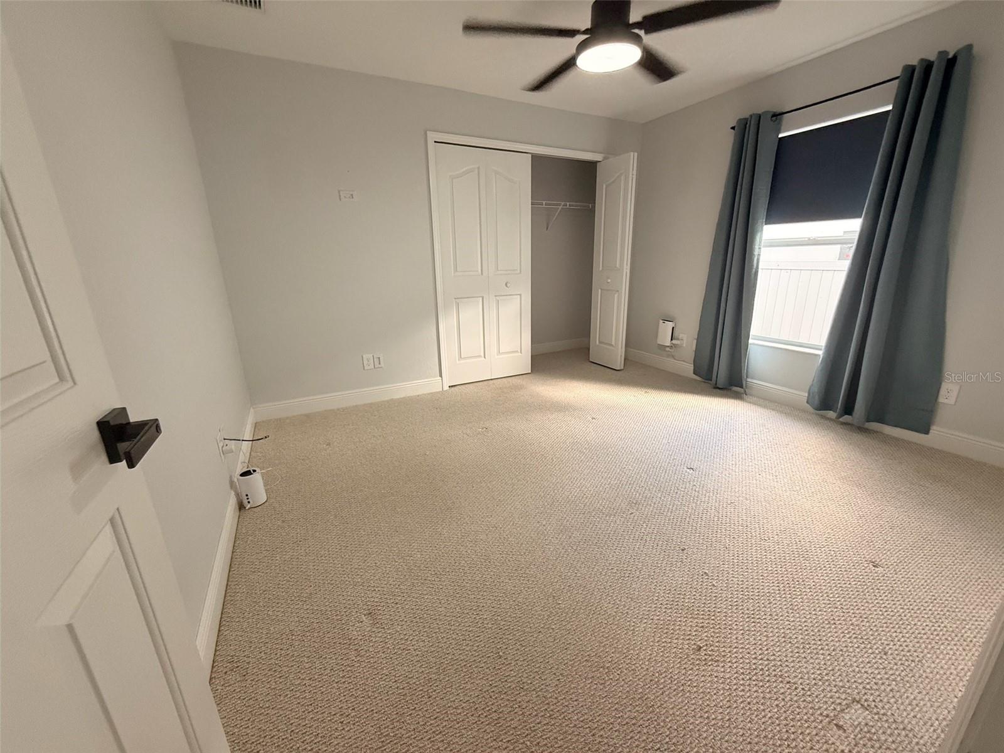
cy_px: 376
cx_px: 502
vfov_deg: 85.7
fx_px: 406
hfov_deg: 102.1
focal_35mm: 14
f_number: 2.2
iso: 320
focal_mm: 2.22
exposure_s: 1/120
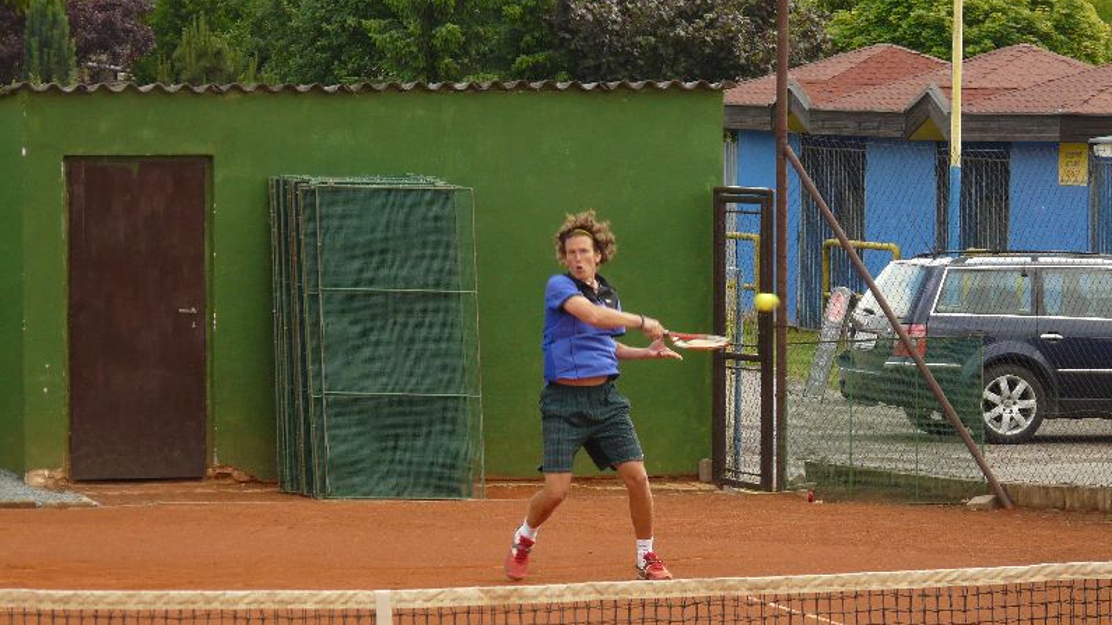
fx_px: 7046
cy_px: 404
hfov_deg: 9.0
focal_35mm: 239
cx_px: 558
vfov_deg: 5.1
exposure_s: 1/160
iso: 100
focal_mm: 35.9
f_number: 4
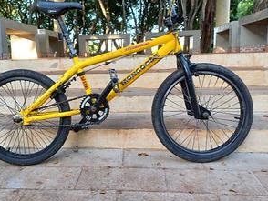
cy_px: 92
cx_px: 115
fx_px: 263
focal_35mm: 34
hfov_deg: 53.7
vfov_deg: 41.8
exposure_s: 1/60.2
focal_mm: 4.65
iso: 100
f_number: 1.8
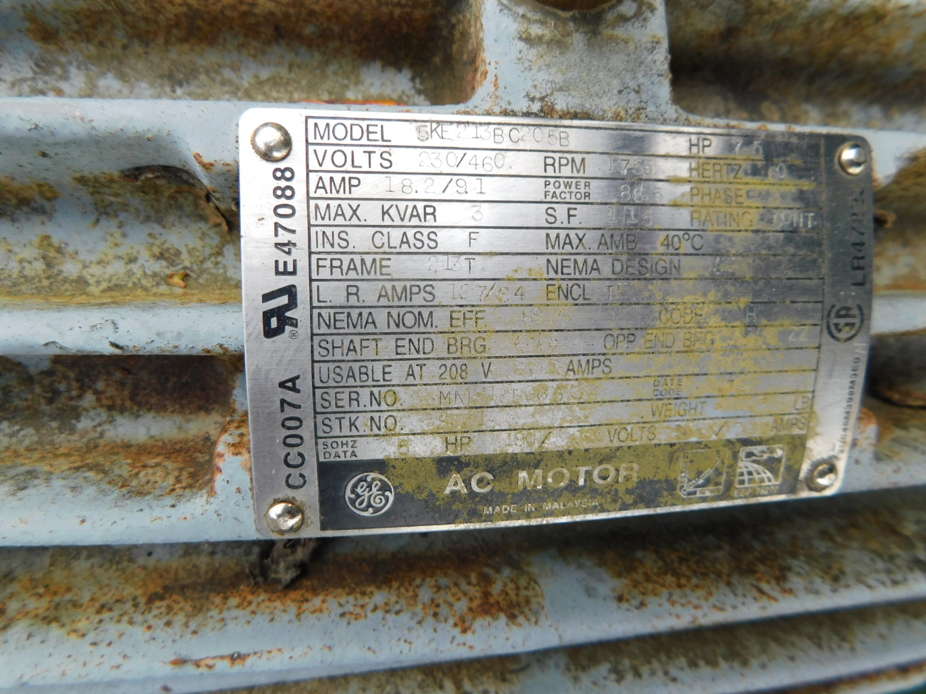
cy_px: 347
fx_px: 615
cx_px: 463
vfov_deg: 58.9
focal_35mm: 23
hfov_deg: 73.9
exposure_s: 1/200
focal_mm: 4
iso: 125
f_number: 3
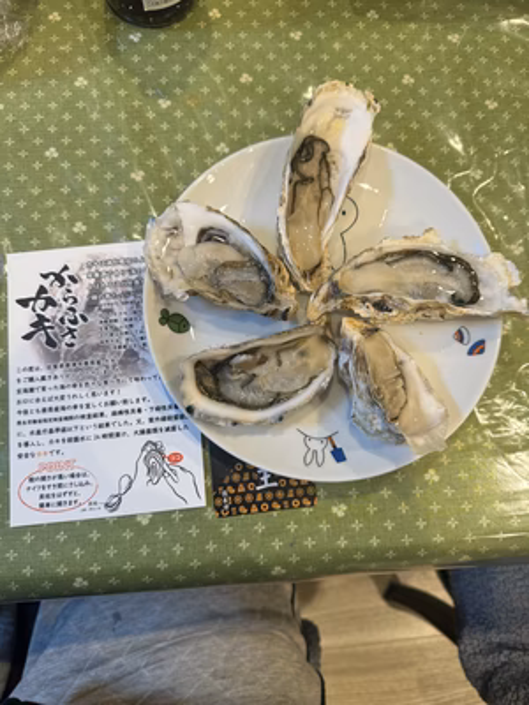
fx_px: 489
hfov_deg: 56.8
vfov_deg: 71.6
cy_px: 352
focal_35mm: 24
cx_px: 264
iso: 160
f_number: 1.78
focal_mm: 6.86
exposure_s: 1/101
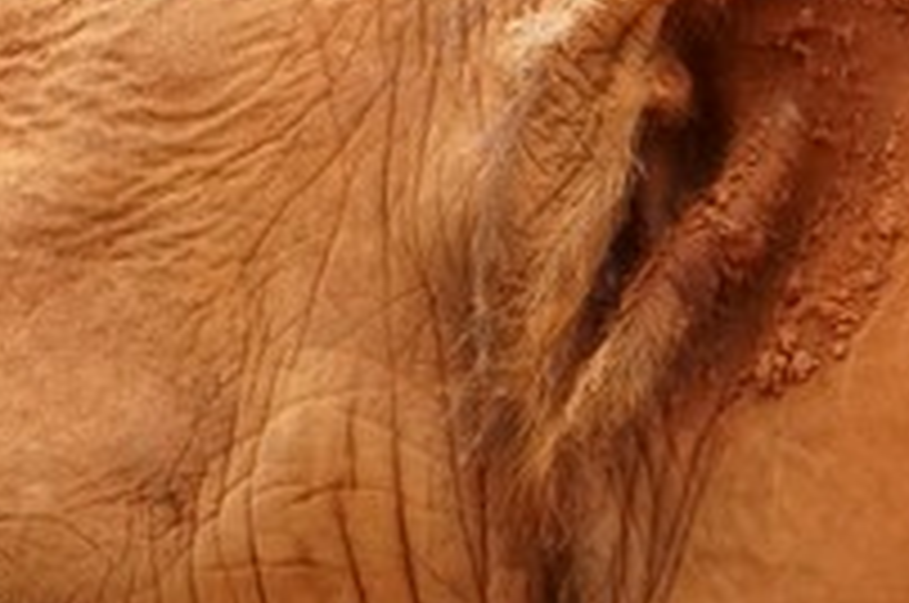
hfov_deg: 0.8
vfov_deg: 0.5
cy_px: 220
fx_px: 67537
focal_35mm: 2679
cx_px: 1242
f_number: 8
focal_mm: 300
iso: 800
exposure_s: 1/250
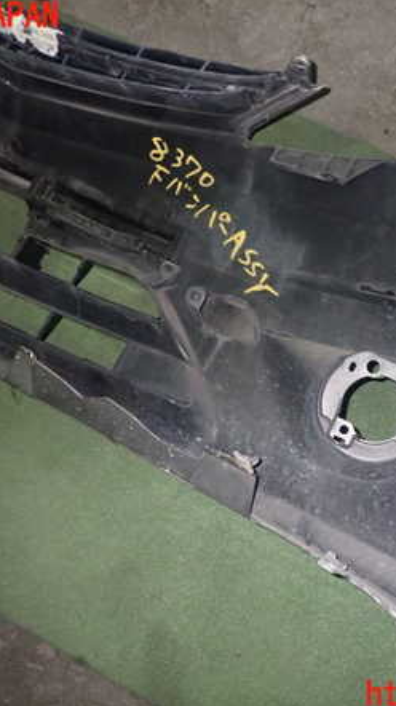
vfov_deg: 54.0
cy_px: 356
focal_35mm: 37
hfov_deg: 31.8
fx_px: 692
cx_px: 248
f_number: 5.6
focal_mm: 4.5
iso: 1000
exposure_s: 1/30
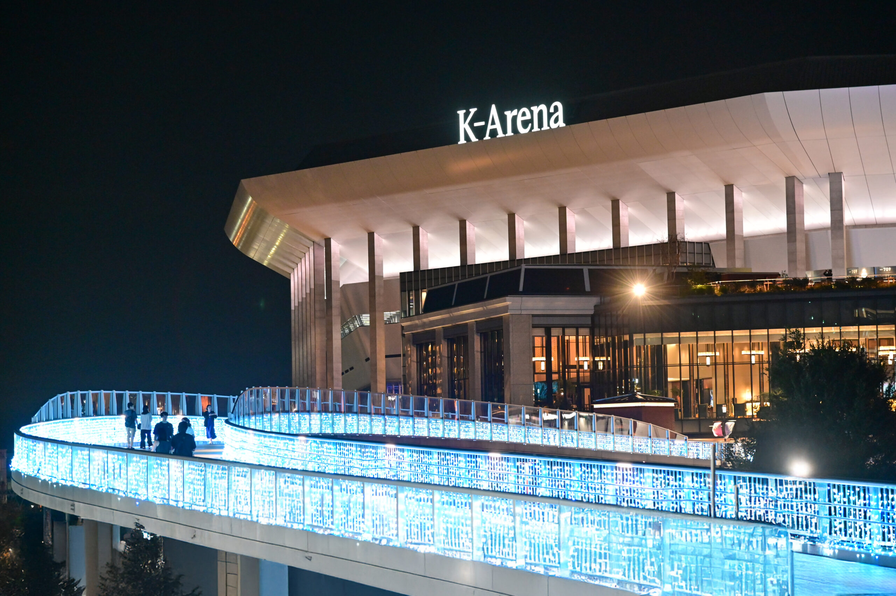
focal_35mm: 105
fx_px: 2611
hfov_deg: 19.5
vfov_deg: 13.0
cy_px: 298
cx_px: 448
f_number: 4
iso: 4000
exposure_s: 1/30
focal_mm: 105
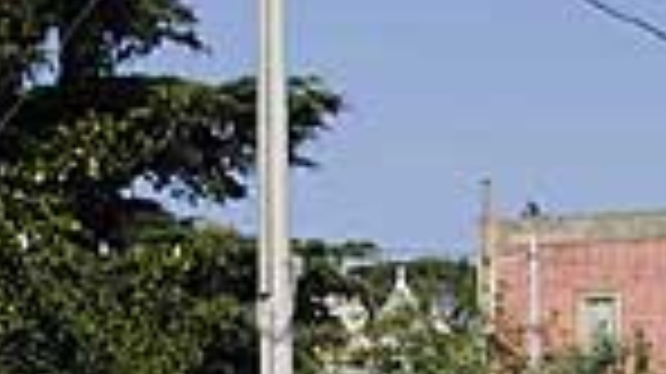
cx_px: 612
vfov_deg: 8.0
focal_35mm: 145
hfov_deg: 14.7
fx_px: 2559
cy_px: 683
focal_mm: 28
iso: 100
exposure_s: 1/1000
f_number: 4.5
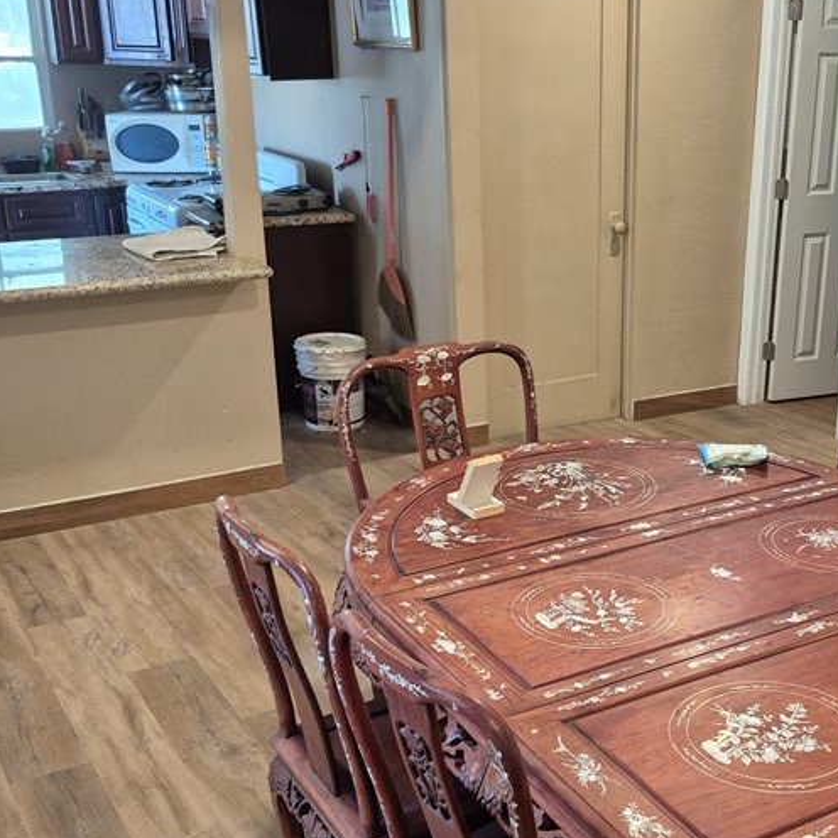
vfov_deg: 40.0
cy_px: 466
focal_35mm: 42
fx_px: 1150
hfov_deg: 39.3
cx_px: 588
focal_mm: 5.4
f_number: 1.8
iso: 500
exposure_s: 1/60
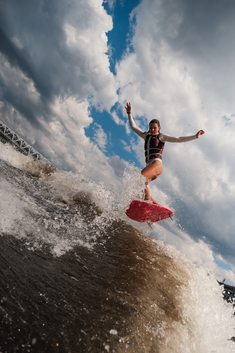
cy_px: 176
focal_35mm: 24
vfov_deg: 73.7
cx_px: 118
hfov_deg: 53.1
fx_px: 235
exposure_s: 1/8000
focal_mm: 16
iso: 200
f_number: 2.8
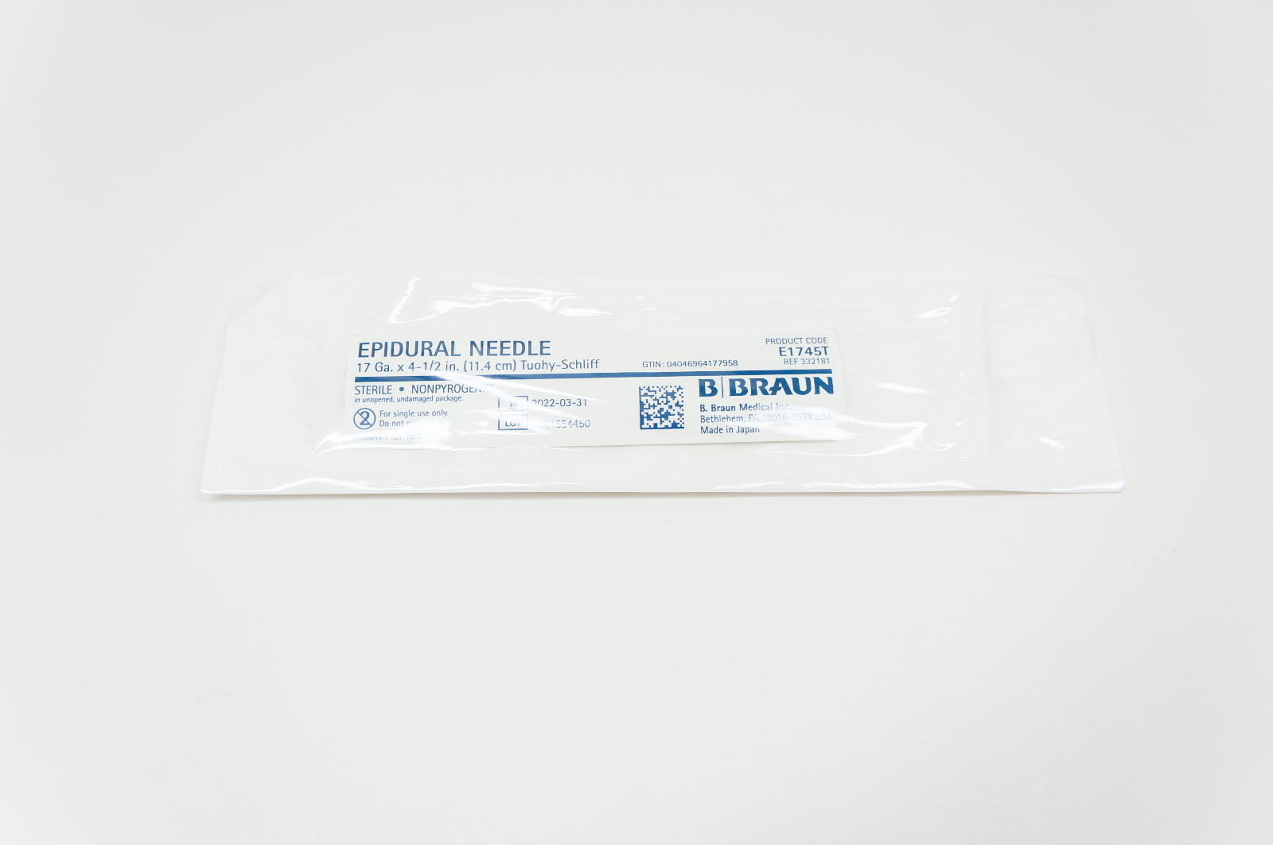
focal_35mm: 34
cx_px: 636
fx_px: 1219
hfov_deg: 55.2
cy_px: 422
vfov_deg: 38.3
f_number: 4
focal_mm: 23
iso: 200
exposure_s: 1/250
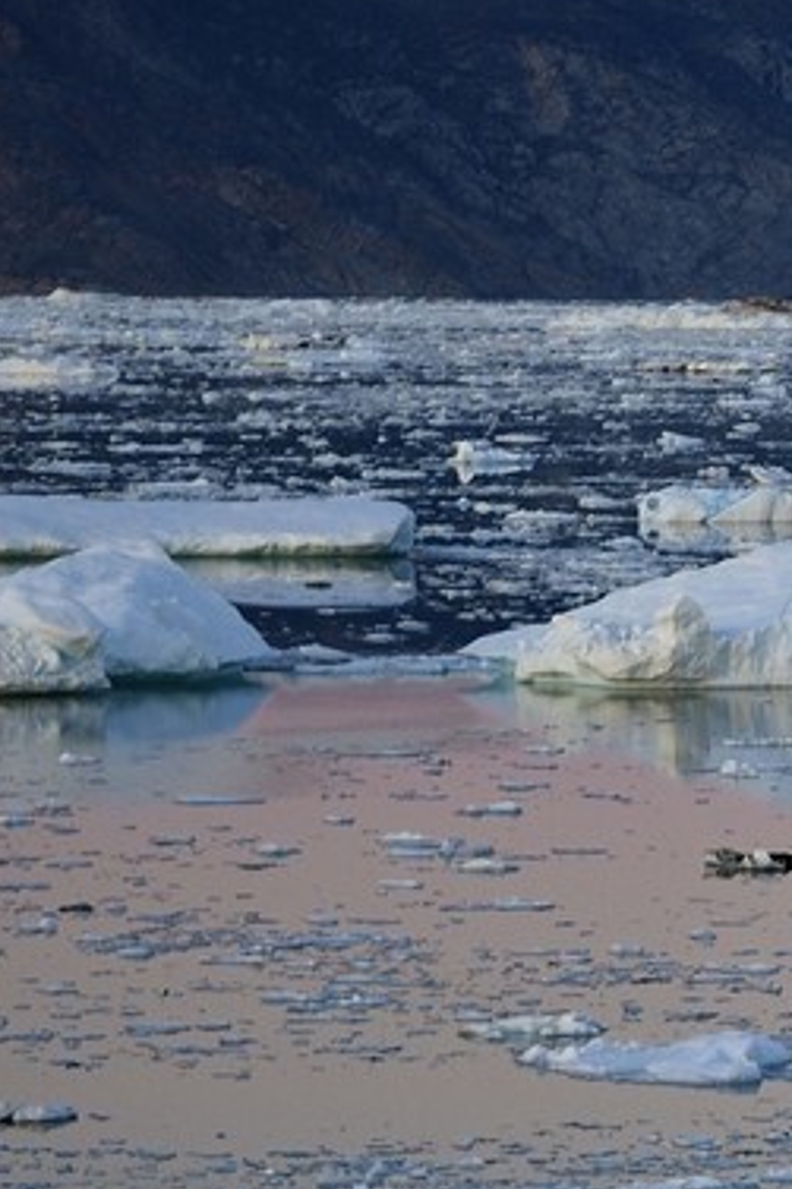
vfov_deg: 7.5
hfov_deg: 4.7
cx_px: 2458
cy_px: 792
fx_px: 9116
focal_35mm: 276
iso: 400
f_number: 5
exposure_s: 1/200
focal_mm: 65
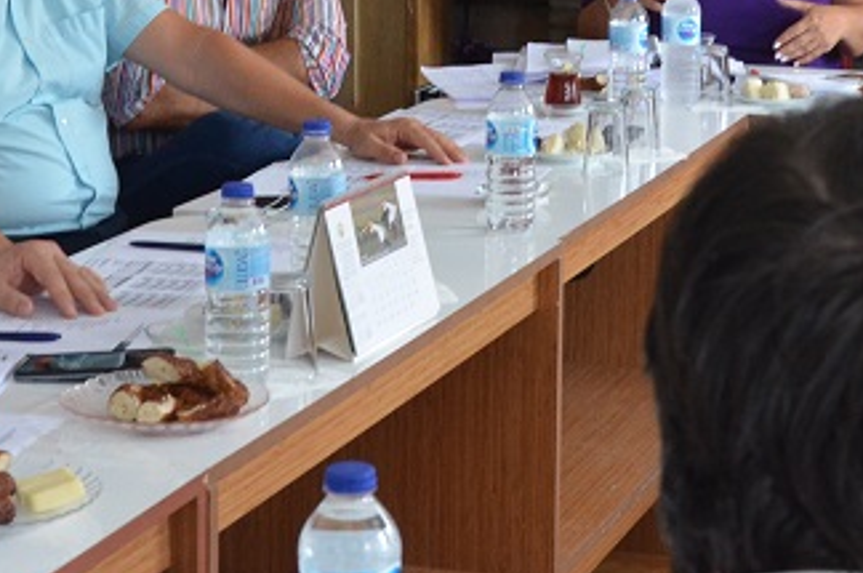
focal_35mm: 111
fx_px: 2657
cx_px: 623
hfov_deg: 18.4
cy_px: -147
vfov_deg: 12.0
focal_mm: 24
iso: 1250
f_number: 5.6
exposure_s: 1/125
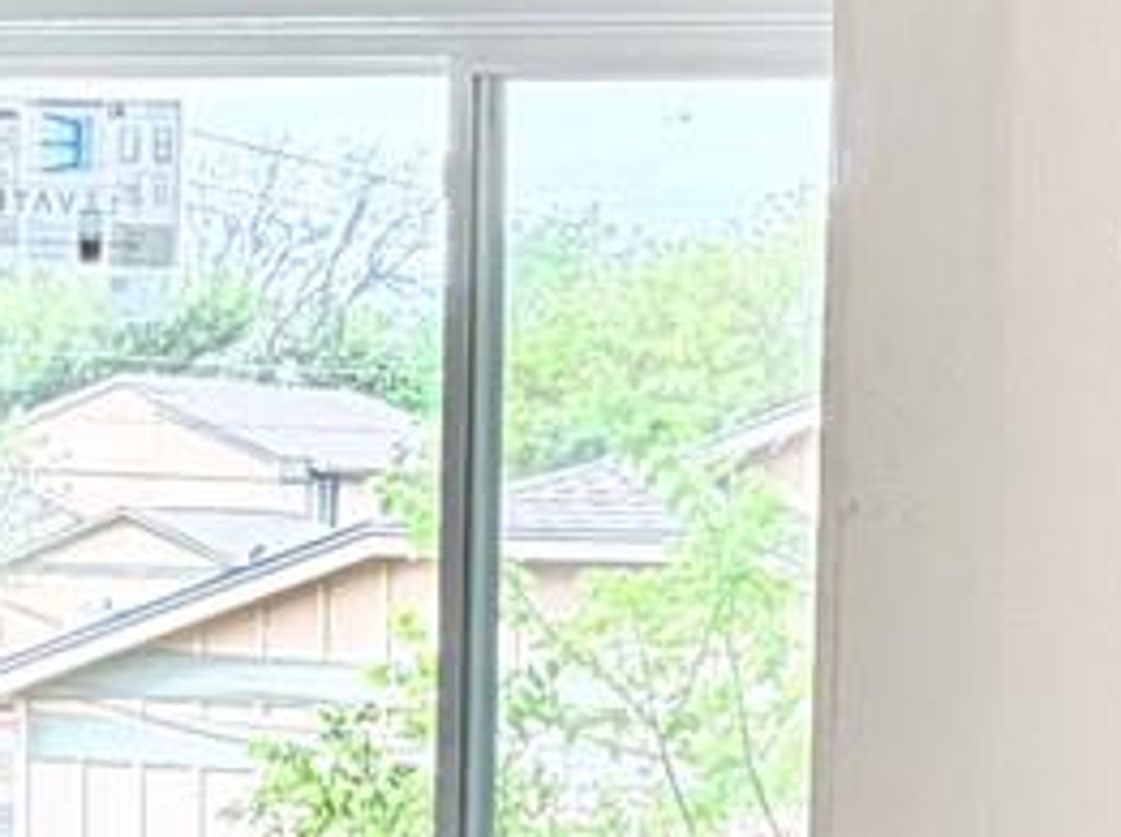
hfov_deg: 17.7
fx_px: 3557
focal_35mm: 110
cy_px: 768
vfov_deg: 13.3
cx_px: 936
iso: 100
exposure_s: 1/120
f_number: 2.2
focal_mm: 2.22
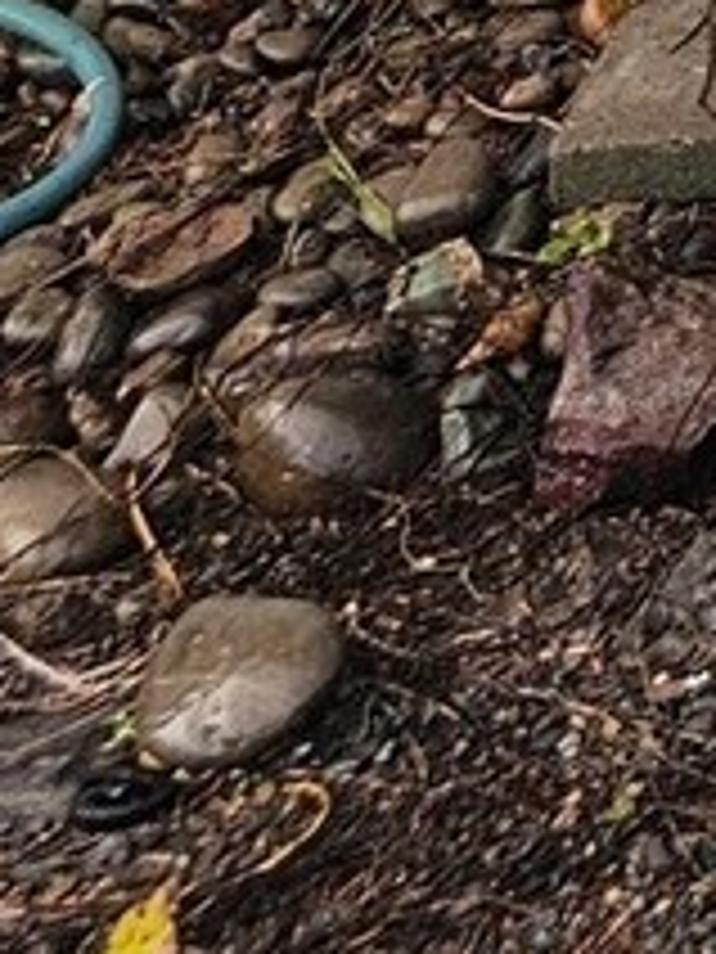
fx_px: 4302
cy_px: -1624
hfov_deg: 7.9
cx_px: 2315
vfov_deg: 10.3
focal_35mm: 156
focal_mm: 6.3
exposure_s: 1/180
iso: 32
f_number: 1.7
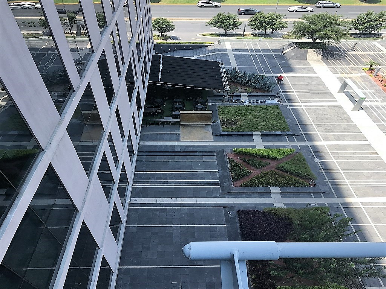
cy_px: 144
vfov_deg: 48.2
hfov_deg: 61.7
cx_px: 193
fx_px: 323
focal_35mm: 29
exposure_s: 1/712
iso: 25
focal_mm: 4.15
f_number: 2.2
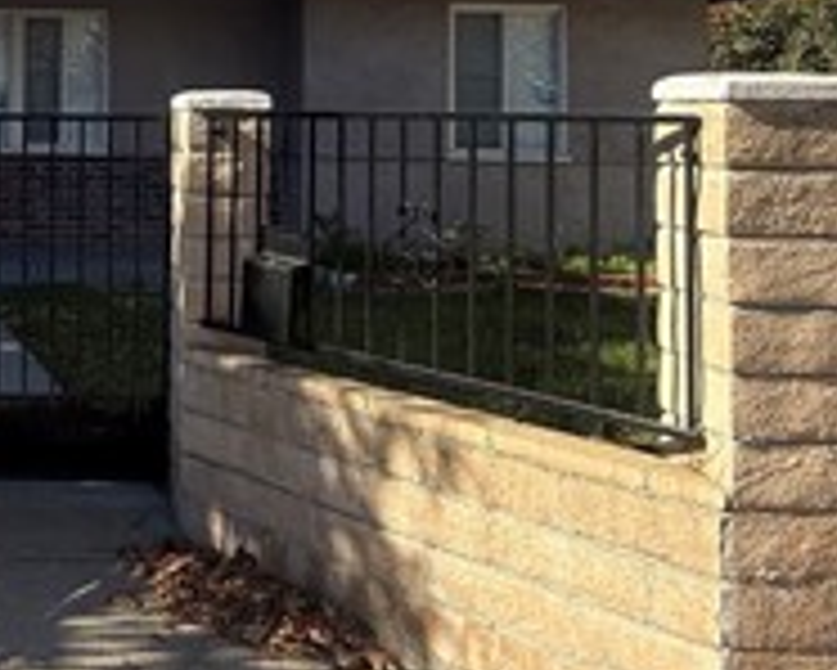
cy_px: 76
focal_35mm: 47
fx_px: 1165
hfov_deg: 35.8
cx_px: 9
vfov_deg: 30.8
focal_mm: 2.22
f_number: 2.2
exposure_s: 1/1033
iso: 50
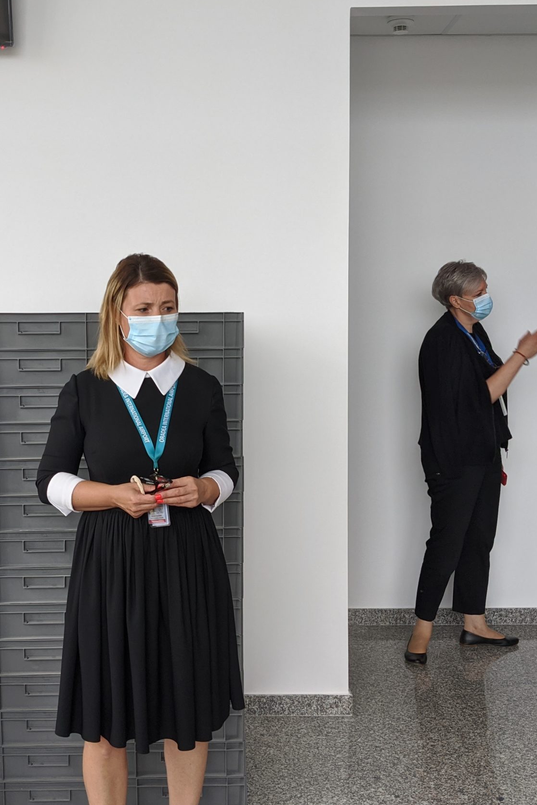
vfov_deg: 45.4
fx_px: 962
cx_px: 208
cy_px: 379
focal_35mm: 43
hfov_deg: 31.1
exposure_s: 1/153
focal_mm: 4.38
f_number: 1.73
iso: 86
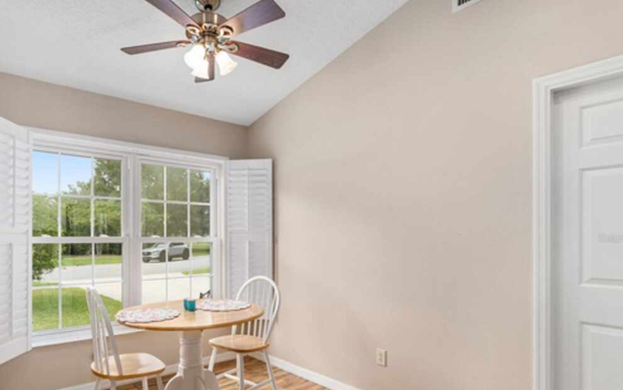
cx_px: 242
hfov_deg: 78.7
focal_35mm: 22
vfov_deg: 54.8
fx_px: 372
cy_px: 238
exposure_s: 1/30
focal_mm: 16.7
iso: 320
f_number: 8
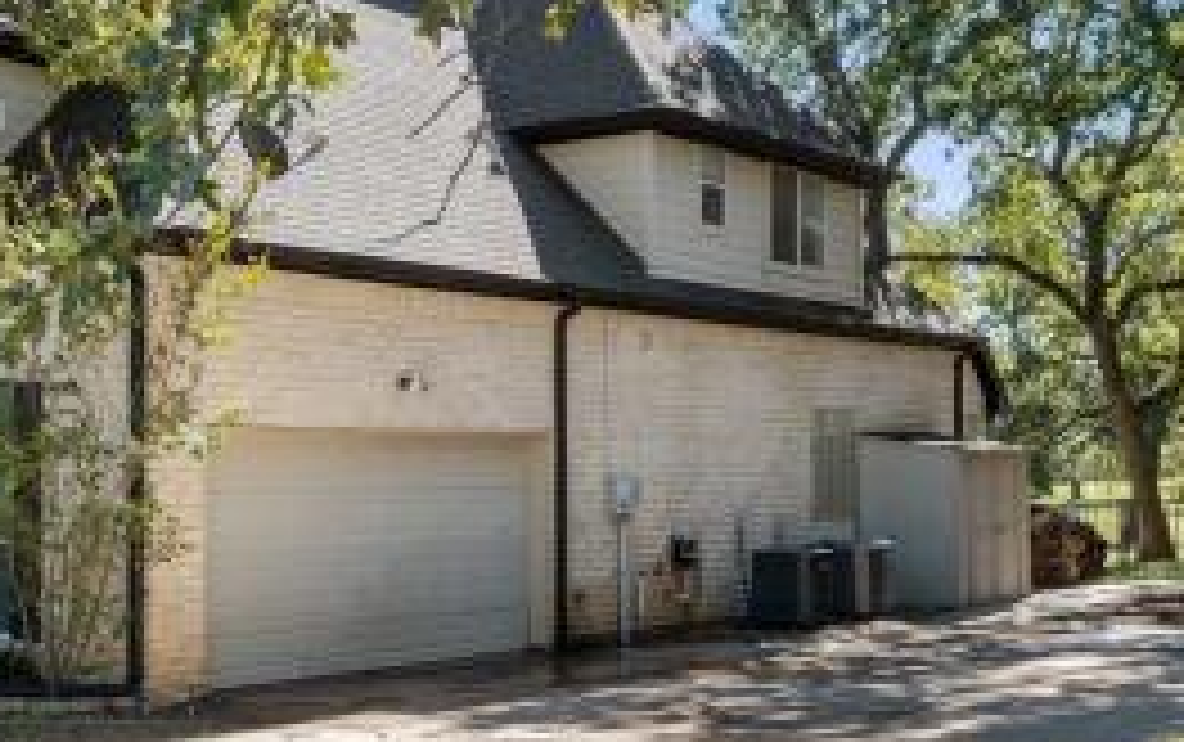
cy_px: 454
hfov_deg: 36.4
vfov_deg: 24.0
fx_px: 1744
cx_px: 261
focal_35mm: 54
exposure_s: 1/250
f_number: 8
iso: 400
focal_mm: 21
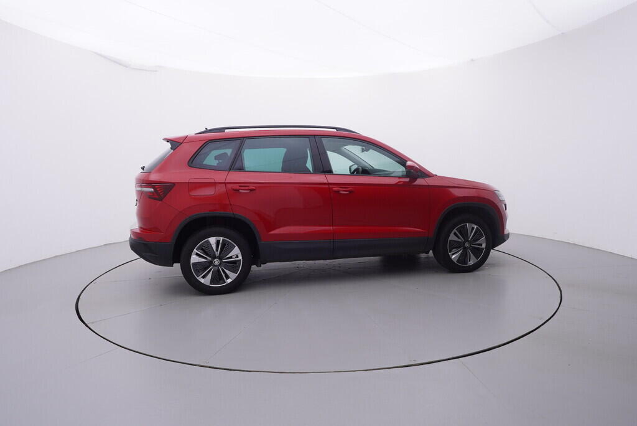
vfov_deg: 56.2
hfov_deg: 77.3
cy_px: 213
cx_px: 318
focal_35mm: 22
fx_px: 398
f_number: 5
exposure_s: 1/80
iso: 200
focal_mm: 15
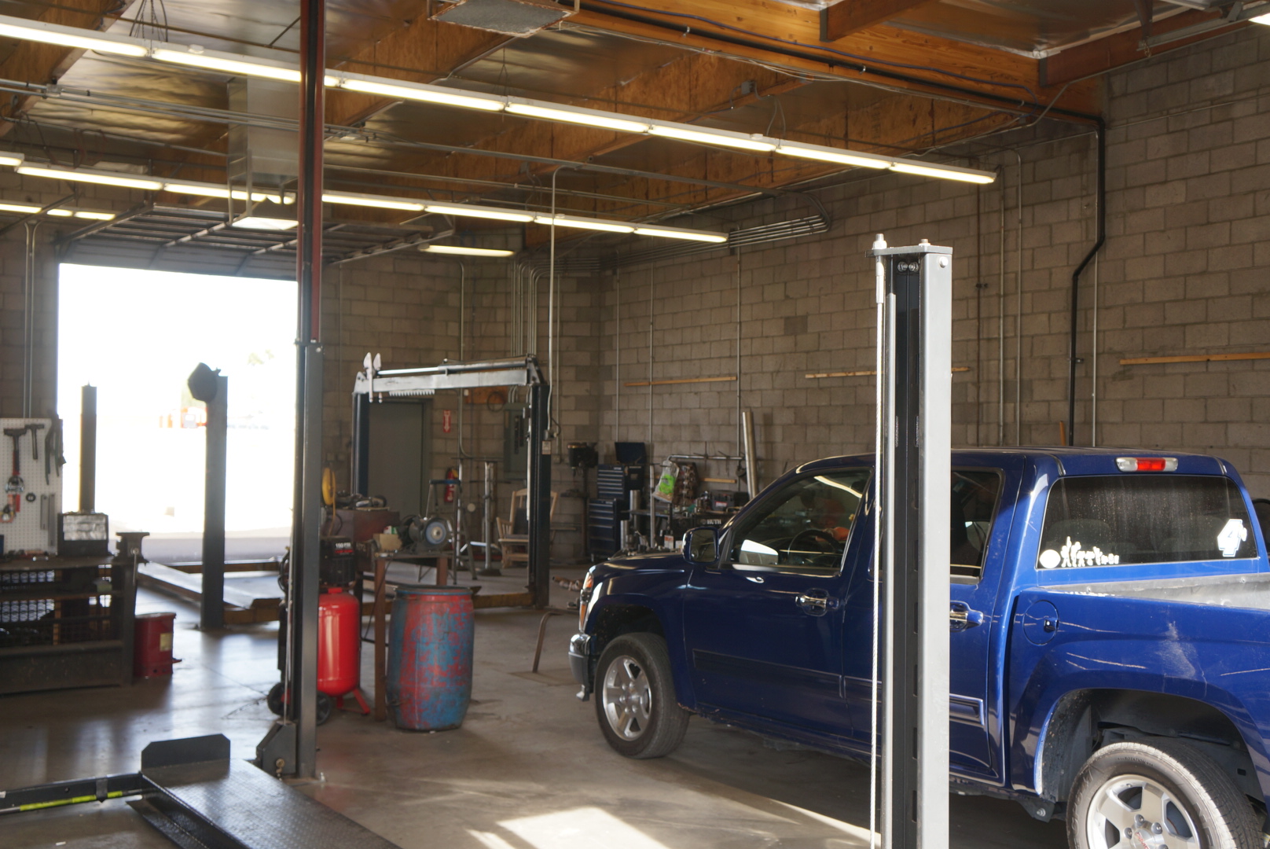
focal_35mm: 40
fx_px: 1430
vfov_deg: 33.1
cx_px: 635
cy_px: 424
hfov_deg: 47.9
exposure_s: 1/80
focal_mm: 27
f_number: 4.5
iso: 100
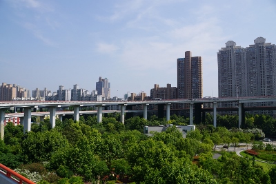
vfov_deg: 48.0
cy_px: 92
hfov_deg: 67.4
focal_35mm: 27
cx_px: 138
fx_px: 207
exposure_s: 1/250
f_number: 10
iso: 100
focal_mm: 18
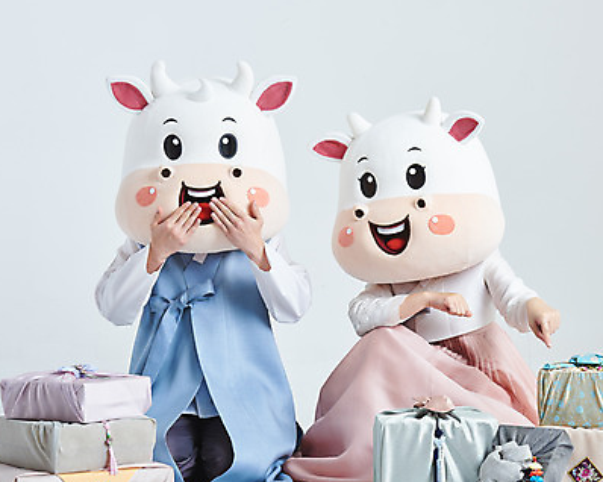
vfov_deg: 14.5
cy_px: 261
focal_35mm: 106
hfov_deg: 18.1
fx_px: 1891
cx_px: 310
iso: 100
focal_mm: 75
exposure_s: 1/125
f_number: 11
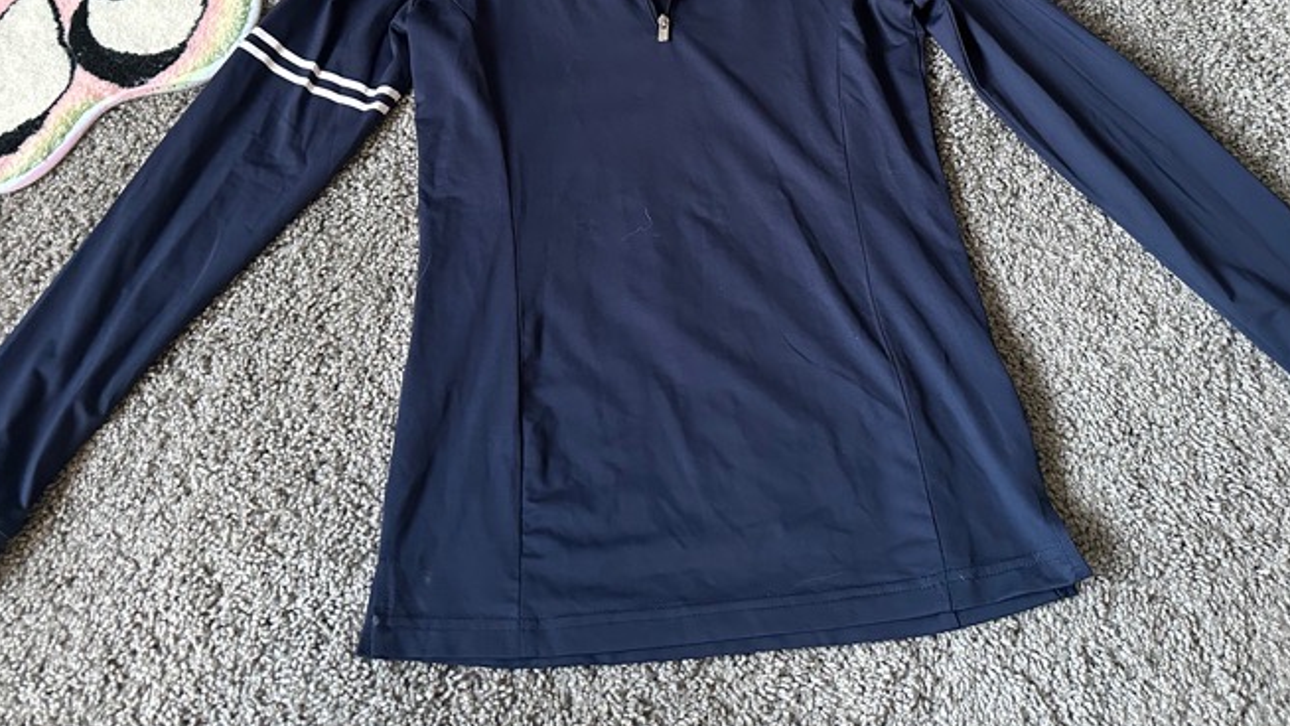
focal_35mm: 36
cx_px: 688
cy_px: 96
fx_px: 1232
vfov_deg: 31.5
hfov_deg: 55.2
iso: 800
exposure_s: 1/53
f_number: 1.78
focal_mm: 6.86
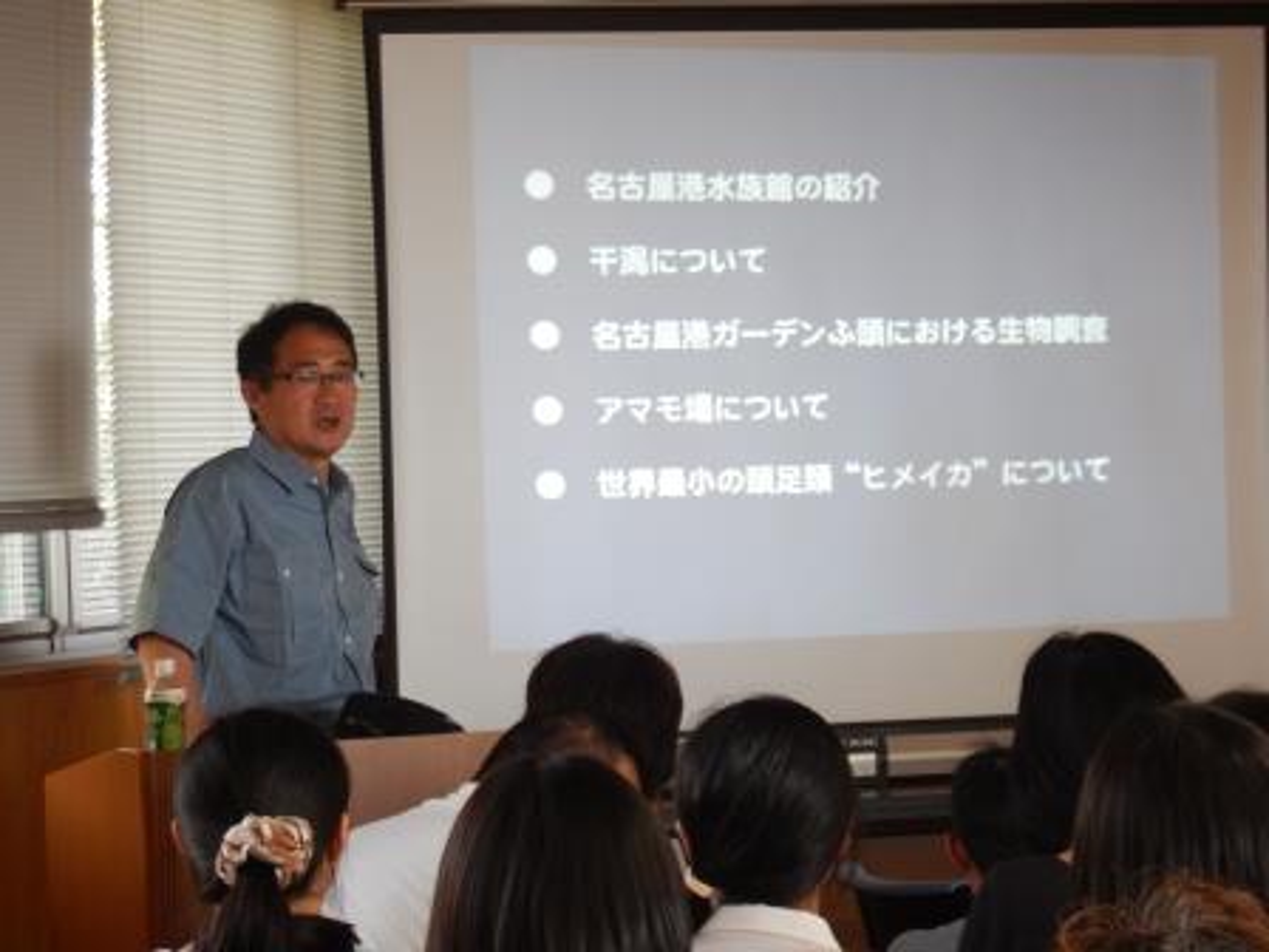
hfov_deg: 16.4
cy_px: 476
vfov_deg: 12.3
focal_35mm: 120
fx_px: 4399
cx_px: 634
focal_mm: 21.5
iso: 320
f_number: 4.9
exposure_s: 1/30
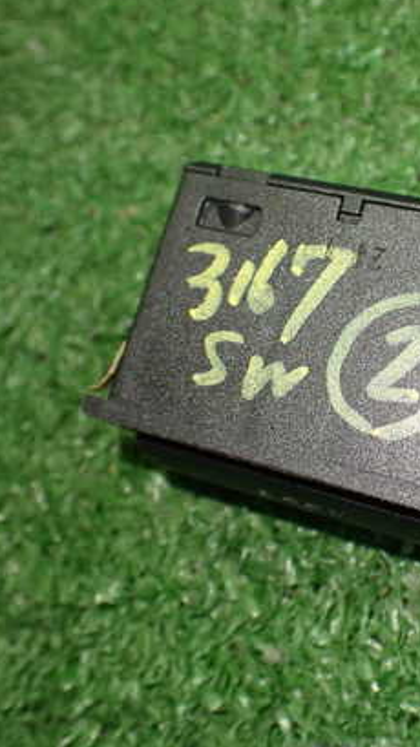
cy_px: 343
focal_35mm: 48
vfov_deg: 42.9
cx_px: 334
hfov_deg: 24.5
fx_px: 951
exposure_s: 1/125
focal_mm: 5.4
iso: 400
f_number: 2.3
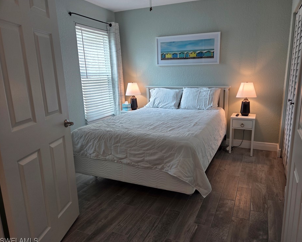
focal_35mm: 25
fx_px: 223
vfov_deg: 56.8
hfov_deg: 67.9
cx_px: 166
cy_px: 122
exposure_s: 1/120
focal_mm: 5.4
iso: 50
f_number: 1.8
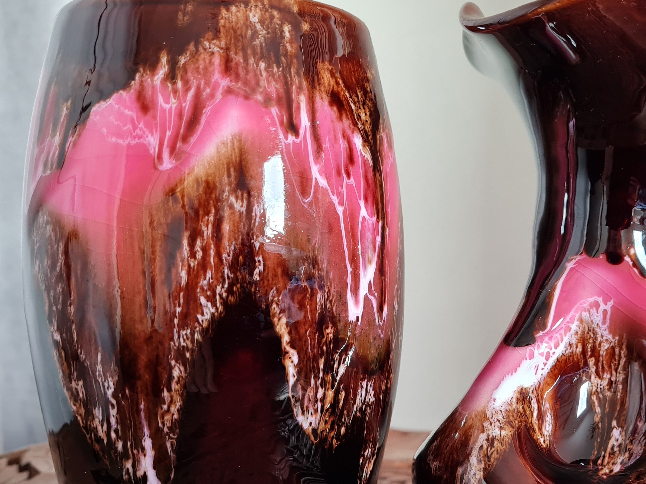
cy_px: 359
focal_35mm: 44
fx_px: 821
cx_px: 374
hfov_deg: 42.8
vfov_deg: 32.3
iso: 320
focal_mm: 5.4
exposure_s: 1/100
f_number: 1.8
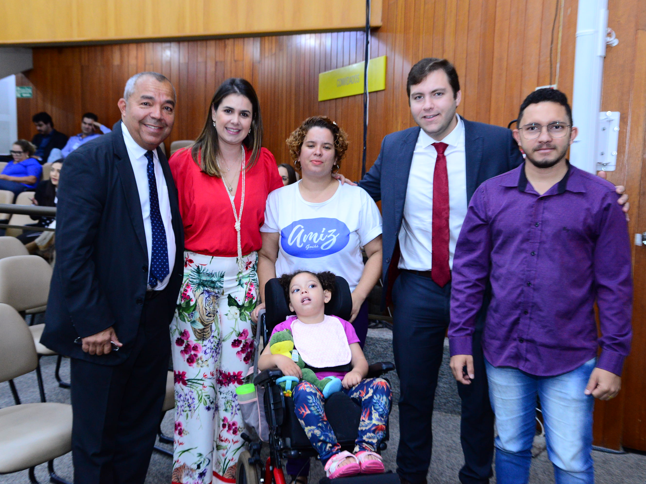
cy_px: 242
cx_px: 334
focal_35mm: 38
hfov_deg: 49.0
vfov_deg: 37.7
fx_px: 709
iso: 2500
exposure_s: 1/60
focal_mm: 35
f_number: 5
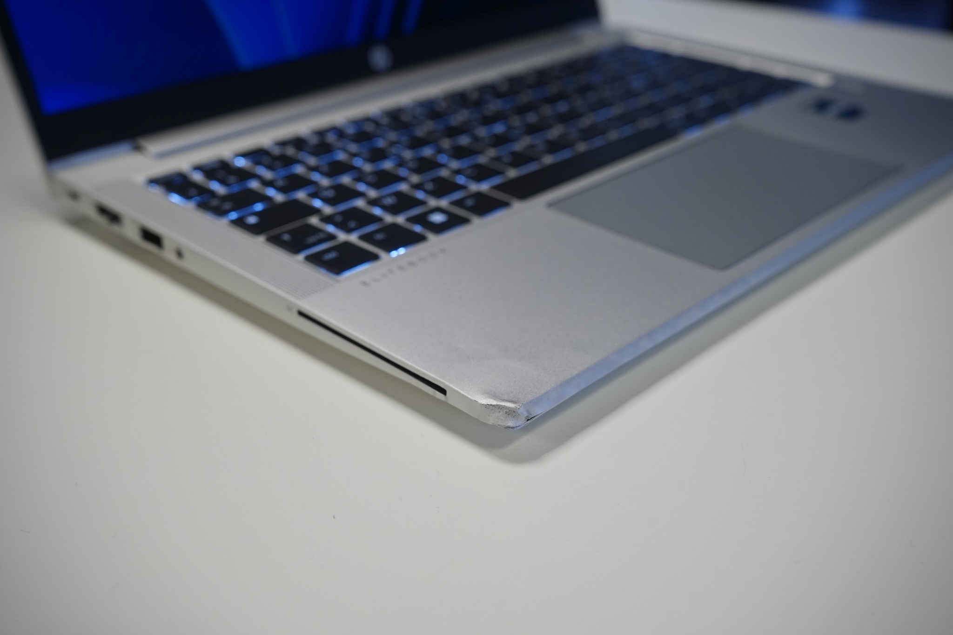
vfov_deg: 35.9
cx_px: 476
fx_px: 979
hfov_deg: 51.9
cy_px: 318
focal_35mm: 37
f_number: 6.3
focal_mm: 37
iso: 2000
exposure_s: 1/100
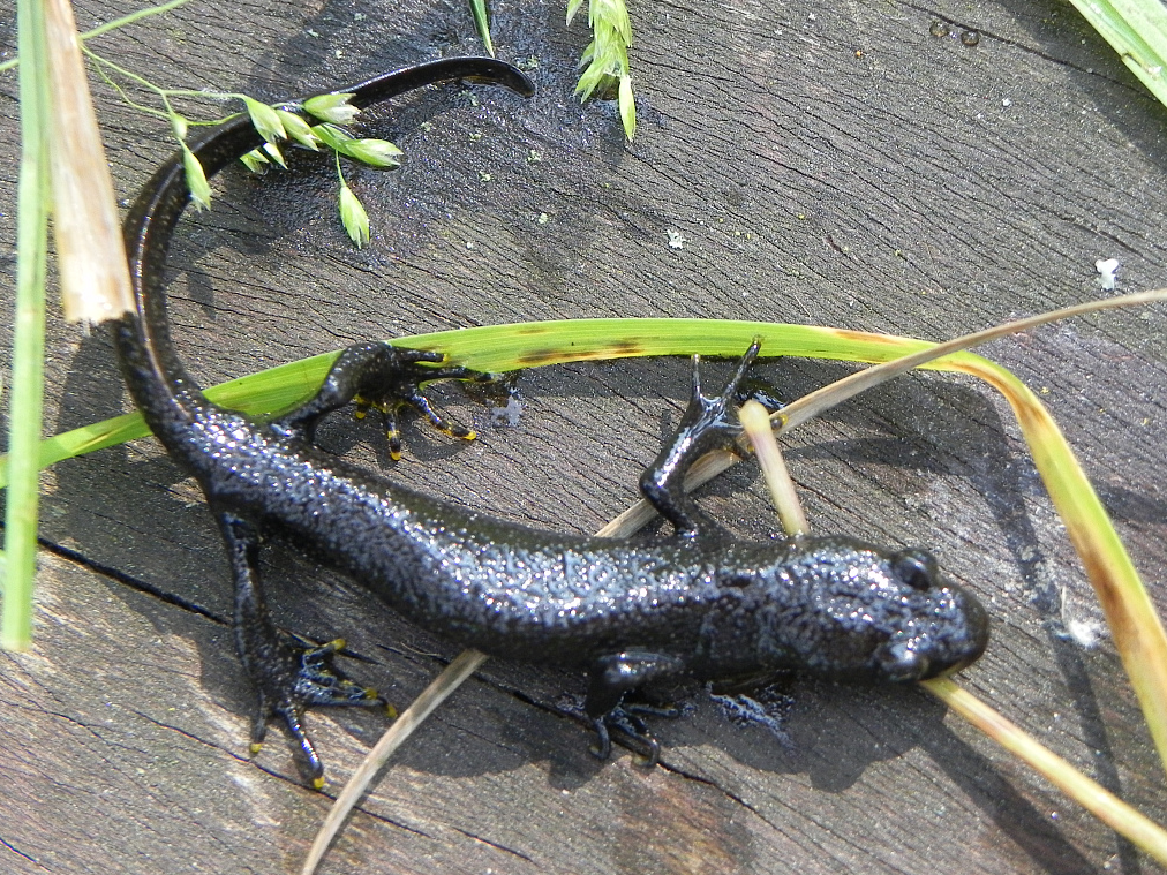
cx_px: 584
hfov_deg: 22.8
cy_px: 436
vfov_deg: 17.2
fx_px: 2899
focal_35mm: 86
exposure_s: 1/125
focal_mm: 15.1
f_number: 4
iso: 251
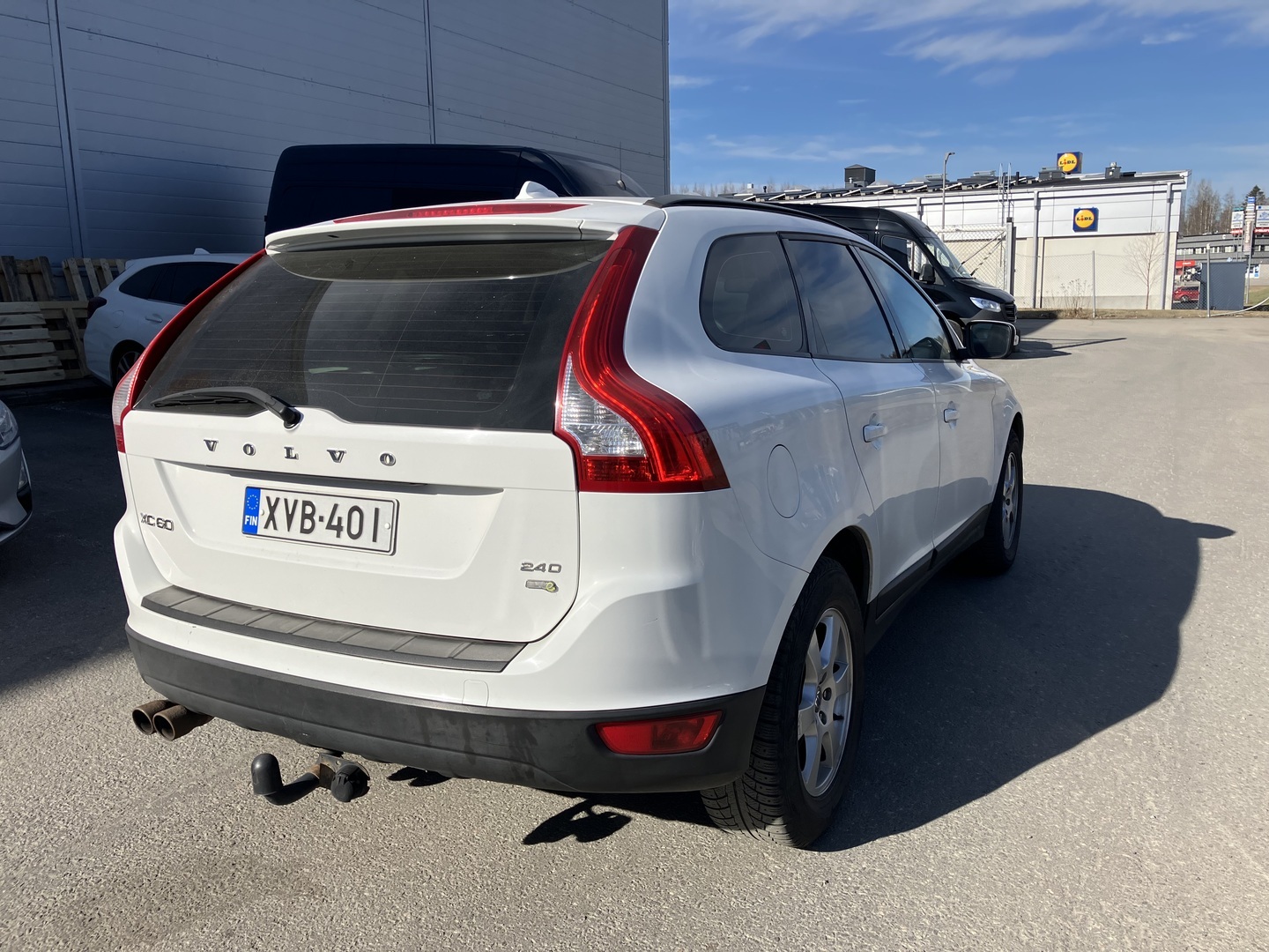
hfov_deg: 63.4
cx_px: 634
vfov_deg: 49.7
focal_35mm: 28
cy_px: 476
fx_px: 1026
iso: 32
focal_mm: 3.99
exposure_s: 1/2857
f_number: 1.8
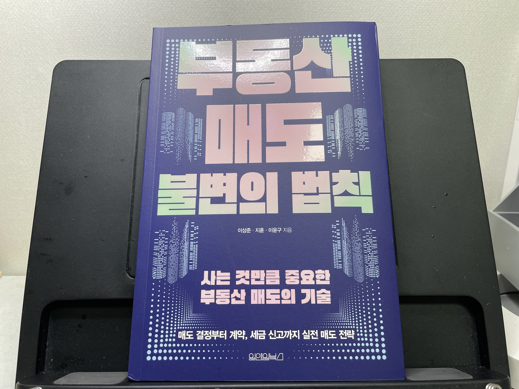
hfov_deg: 67.3
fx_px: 390
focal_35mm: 26
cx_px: 260
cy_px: 194
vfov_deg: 53.1
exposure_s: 1/112
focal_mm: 4.2
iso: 50
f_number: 1.6
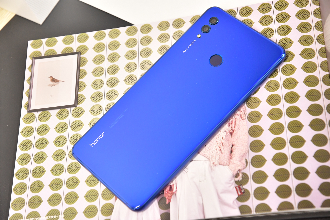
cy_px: 110
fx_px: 688
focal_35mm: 75
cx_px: 165
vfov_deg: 18.2
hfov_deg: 27.0
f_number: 5
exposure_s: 1/125
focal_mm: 50
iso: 1600
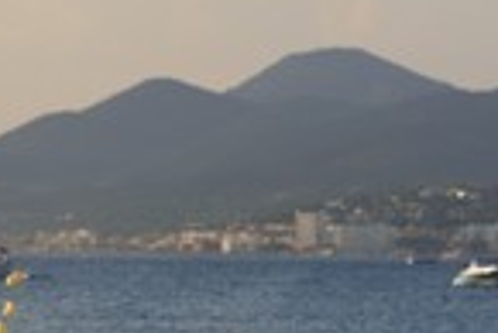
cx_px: 14
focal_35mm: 347
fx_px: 4805
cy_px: 360
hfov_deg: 5.9
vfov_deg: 4.0
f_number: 8
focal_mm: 120
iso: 200
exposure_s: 1/250
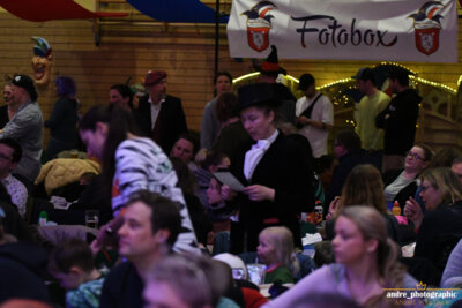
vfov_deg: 9.2
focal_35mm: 150
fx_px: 1926
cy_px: 154
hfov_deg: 13.7
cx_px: 231
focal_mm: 100
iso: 10000
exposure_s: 1/500
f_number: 2.8
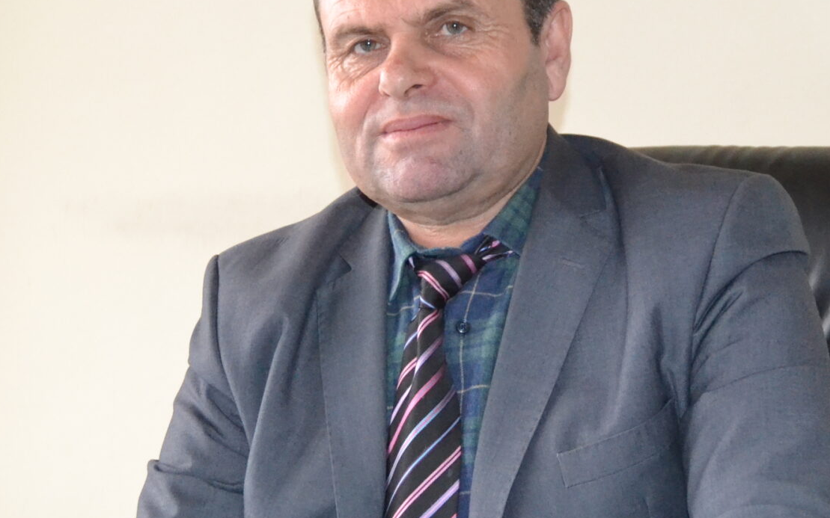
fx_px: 1836
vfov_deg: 16.1
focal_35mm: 81
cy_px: 317
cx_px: 436
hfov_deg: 25.5
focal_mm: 23
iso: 3200
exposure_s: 1/60
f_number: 3.8
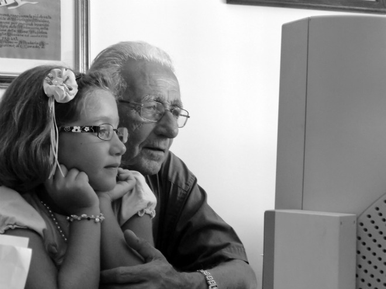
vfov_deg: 24.0
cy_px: 144
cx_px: 193
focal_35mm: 61
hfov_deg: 31.7
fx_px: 680
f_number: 4.2
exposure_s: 1/50
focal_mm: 11.2
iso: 400
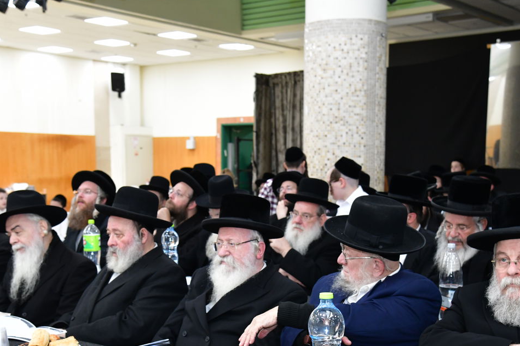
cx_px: 259
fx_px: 809
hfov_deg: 35.6
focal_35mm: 56
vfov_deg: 24.0
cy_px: 252
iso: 2000
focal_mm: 38
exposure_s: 1/100
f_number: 5.6
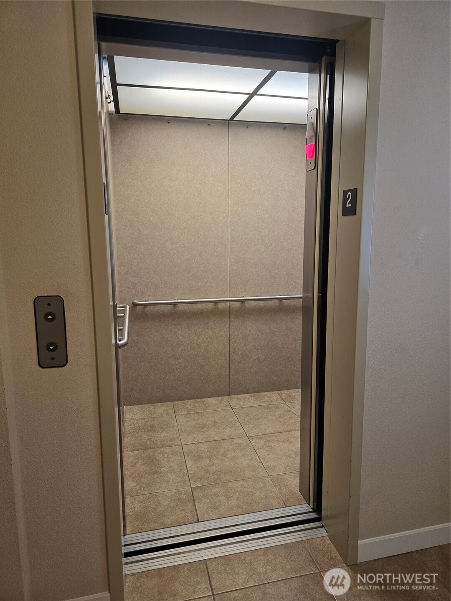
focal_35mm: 23
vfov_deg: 73.9
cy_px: 300
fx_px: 400
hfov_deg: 58.9
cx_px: 226
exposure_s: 1/120
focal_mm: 6.3
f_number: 1.7
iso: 200
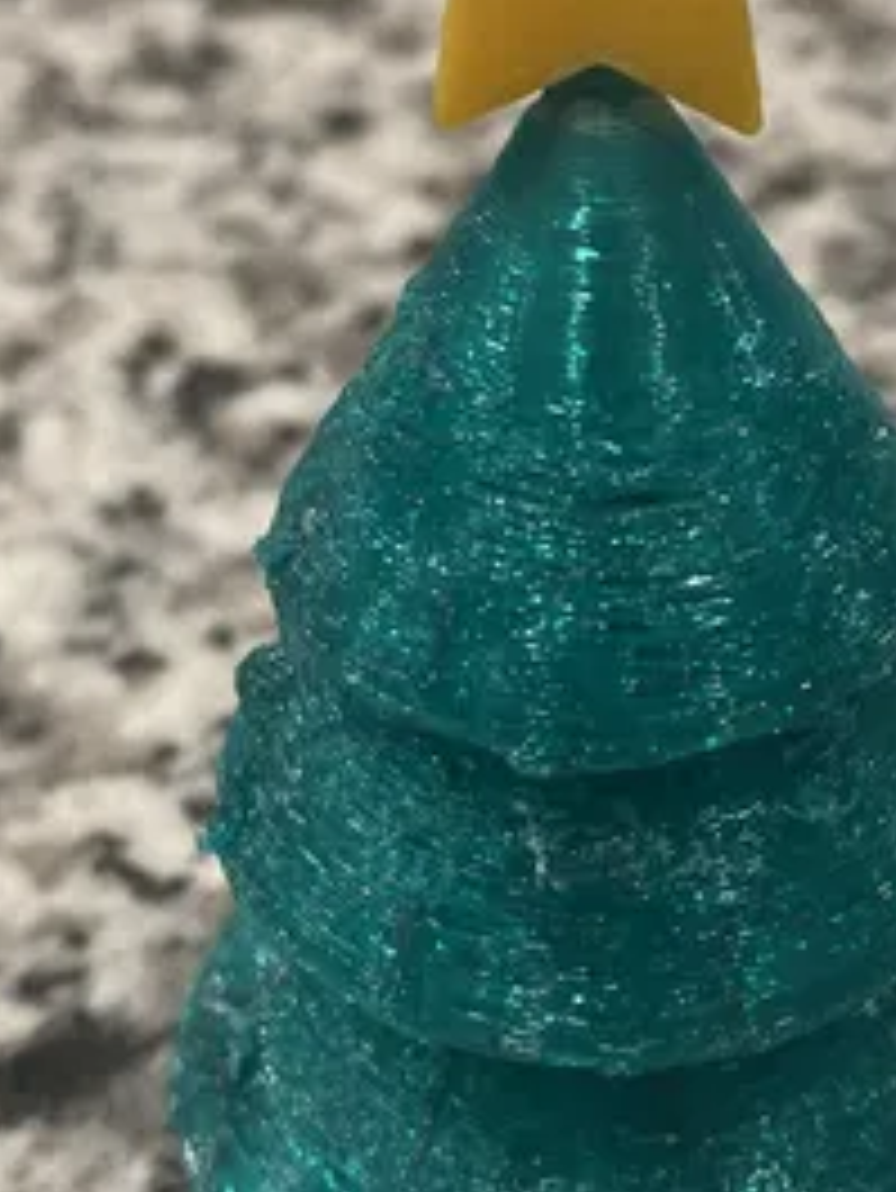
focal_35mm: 66
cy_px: 627
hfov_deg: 22.1
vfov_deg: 29.4
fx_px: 2276
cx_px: 660
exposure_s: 1/60
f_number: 1.8
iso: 125
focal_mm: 3.99
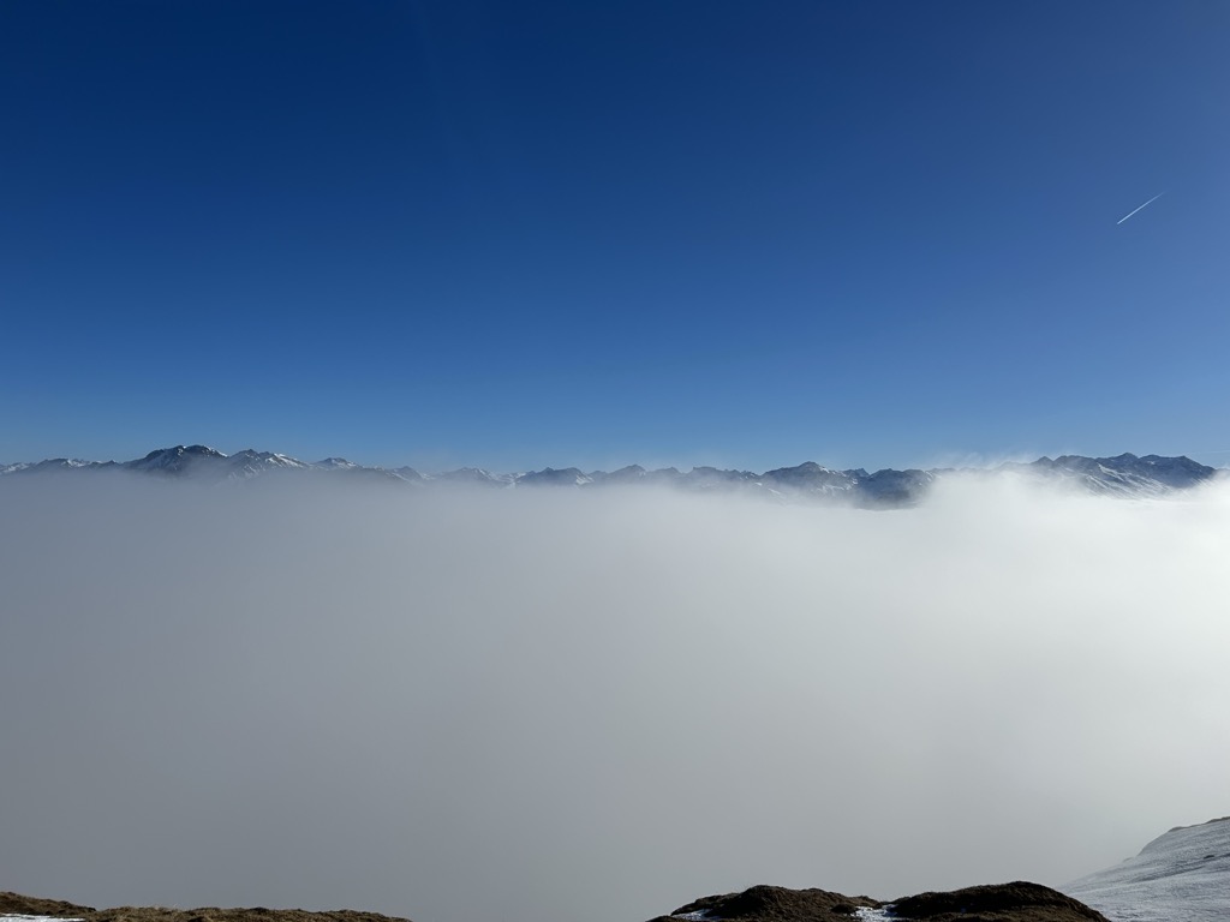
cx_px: 615
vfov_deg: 53.1
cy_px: 461
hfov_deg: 67.3
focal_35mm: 26
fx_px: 924
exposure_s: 1/16393
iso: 50
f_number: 1.5
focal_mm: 5.7
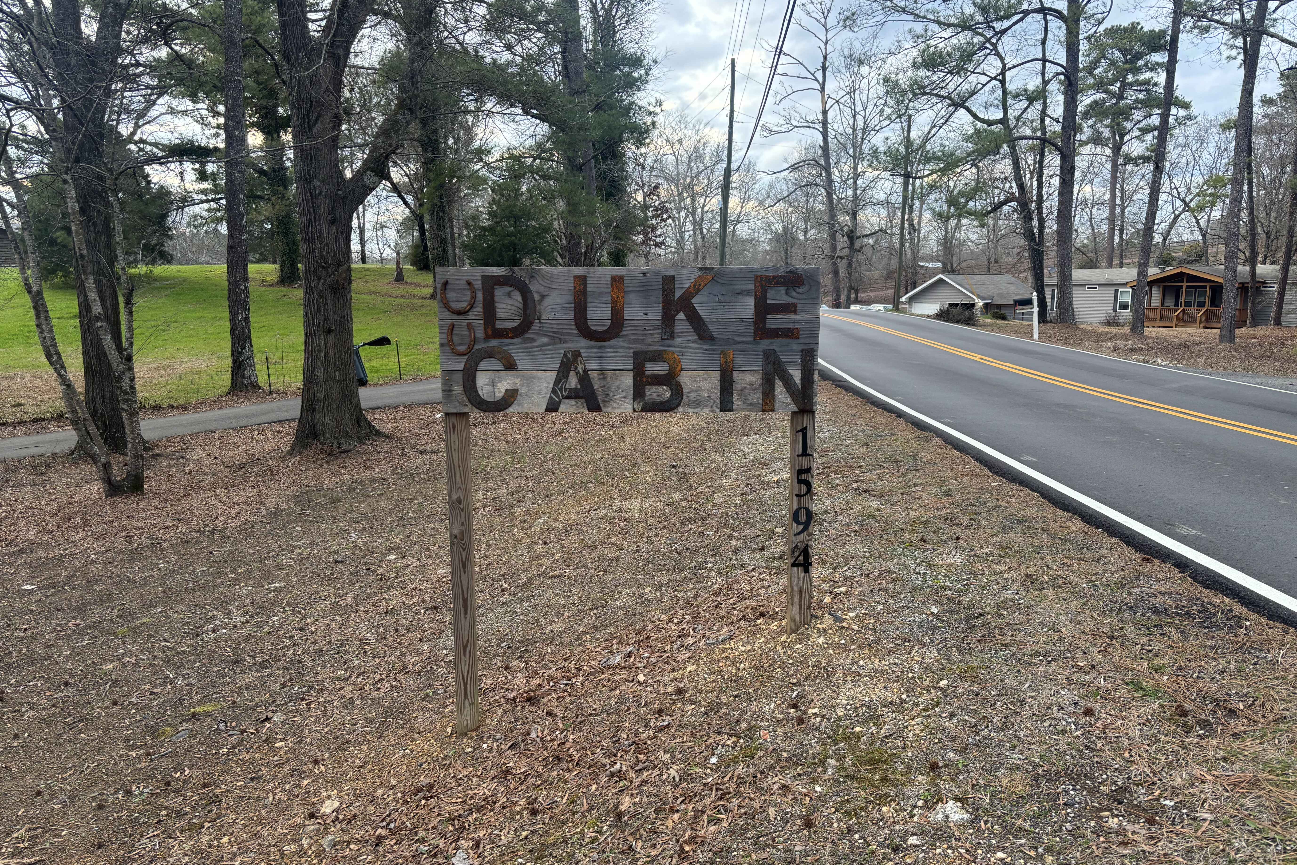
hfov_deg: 65.5
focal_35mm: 28
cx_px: 638
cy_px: 460
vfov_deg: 46.4
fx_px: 1009
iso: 80
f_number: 1.6
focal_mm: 5.96
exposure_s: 1/121
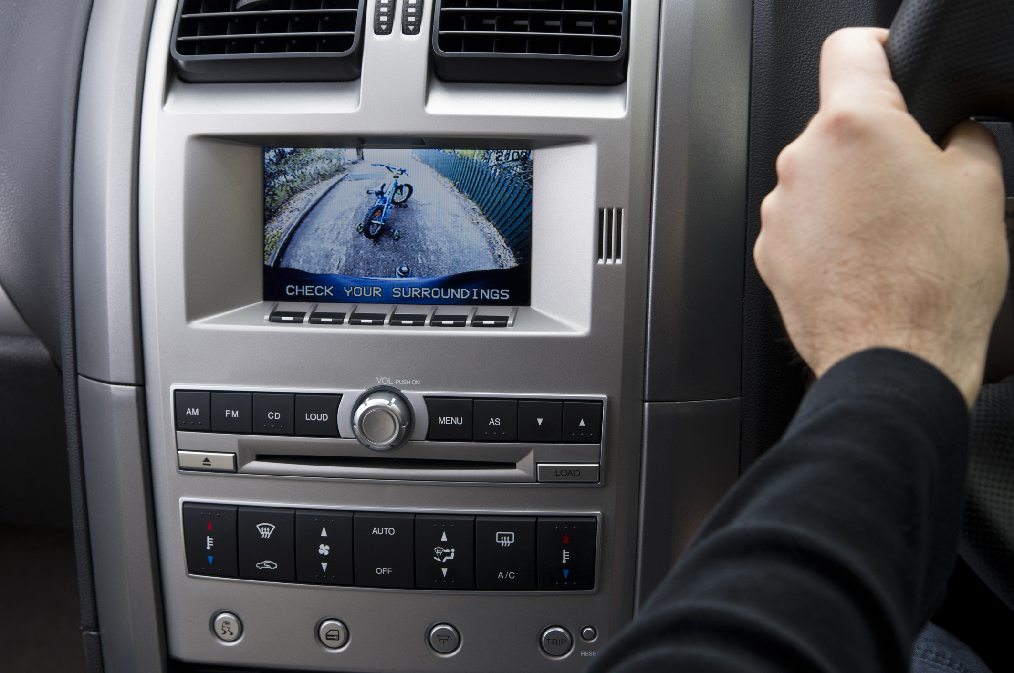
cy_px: 336
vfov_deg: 18.1
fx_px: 2110
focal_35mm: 75
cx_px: 507
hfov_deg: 27.0
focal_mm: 50
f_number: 7.1
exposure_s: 1/20
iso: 200
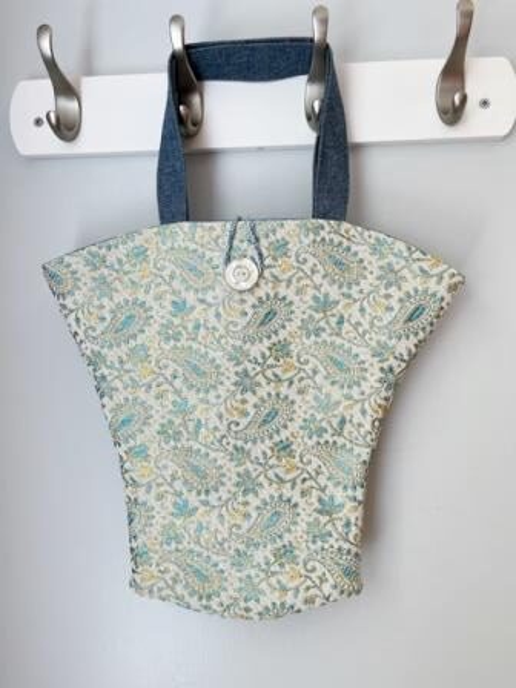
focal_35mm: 26
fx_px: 517
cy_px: 344
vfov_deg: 67.3
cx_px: 258
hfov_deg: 53.1
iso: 64
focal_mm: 5.1
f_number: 1.6
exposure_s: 1/120
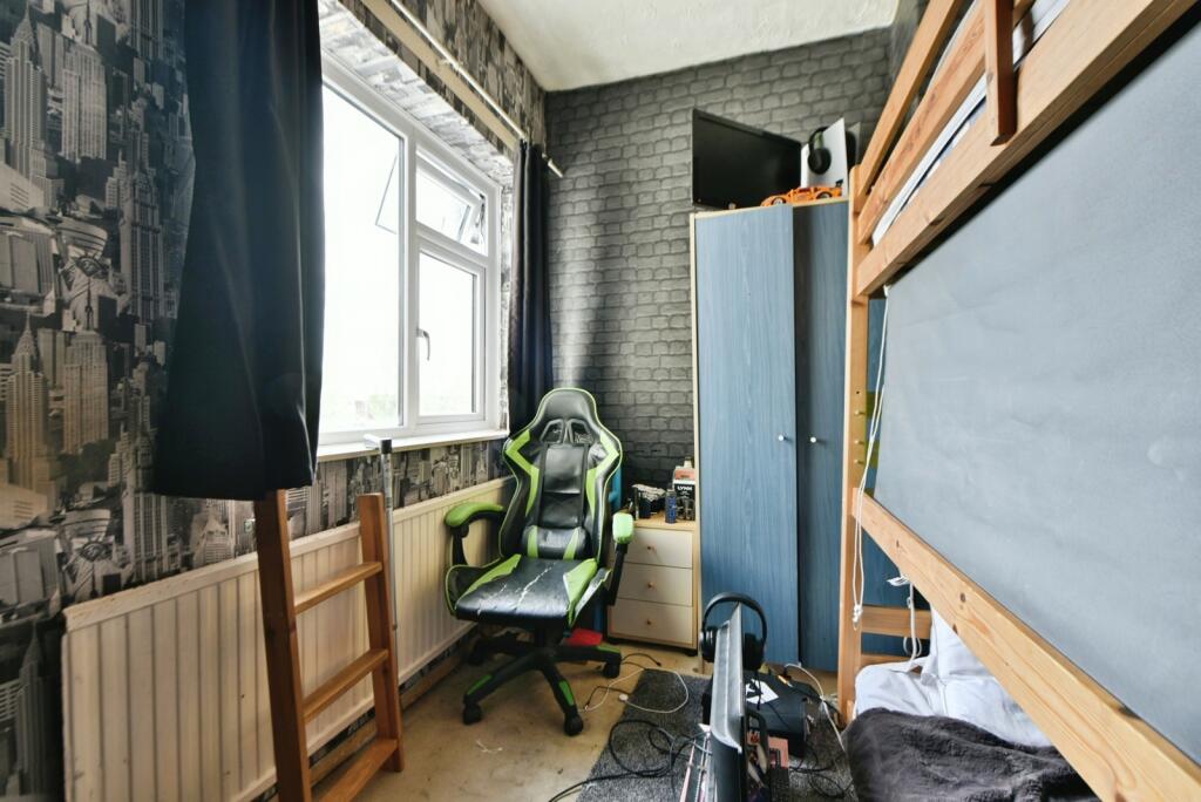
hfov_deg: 104.2
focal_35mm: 14
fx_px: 467
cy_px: 401
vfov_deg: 81.3
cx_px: 600
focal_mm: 14
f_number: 5.6
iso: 500
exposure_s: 1/40
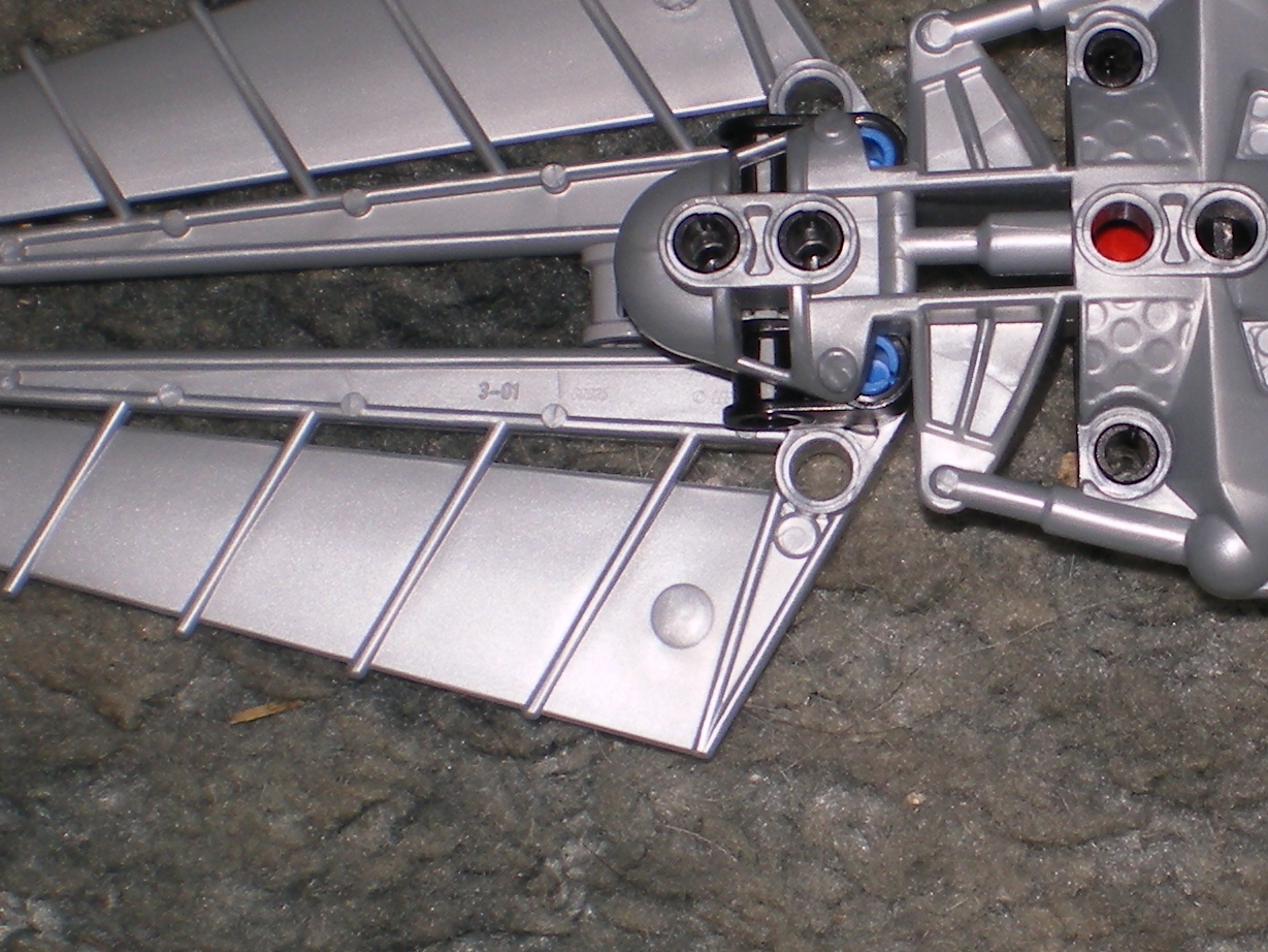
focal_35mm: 95
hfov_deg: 20.3
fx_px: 3480
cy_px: 325
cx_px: 1079
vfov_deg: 15.5
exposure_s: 1/30
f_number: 4.6
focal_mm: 6.3
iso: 64
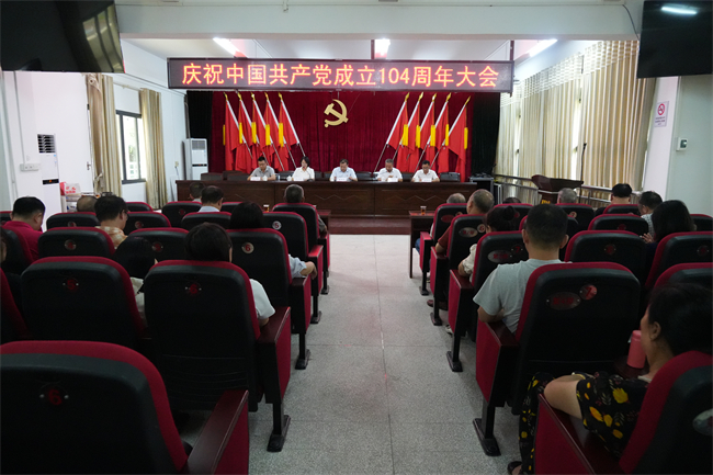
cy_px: 238
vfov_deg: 53.1
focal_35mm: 24
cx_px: 356
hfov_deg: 73.8
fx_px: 475
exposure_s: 1/250
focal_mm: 24
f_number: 5.6
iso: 12800
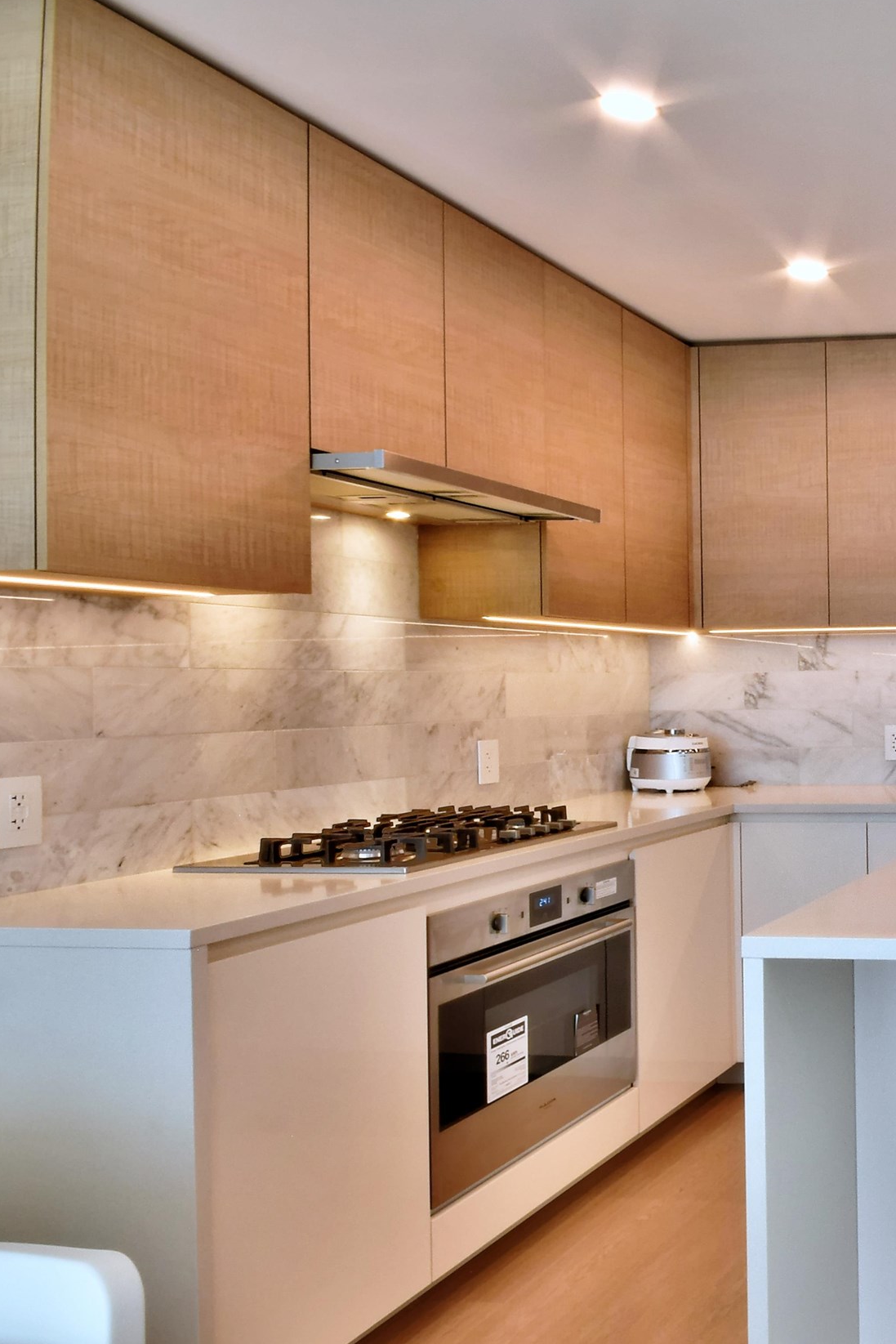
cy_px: 801
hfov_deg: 33.9
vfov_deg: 64.9
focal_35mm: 28
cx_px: 1158
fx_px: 1045
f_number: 22
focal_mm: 10
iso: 320
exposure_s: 1/6
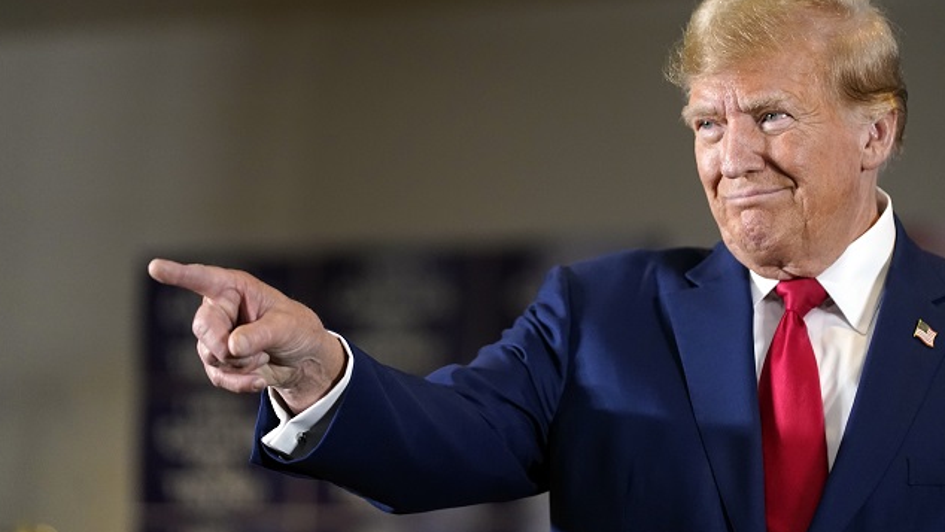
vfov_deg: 7.1
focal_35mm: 171
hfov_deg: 12.6
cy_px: 222
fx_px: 4286
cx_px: 499
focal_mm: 148
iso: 4000
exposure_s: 1/640
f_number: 2.8
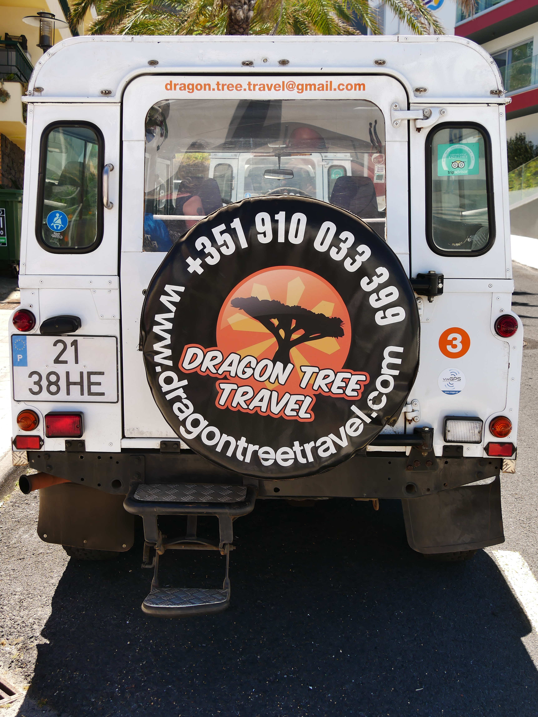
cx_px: 269
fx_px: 787
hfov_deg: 37.7
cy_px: 358
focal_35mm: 38
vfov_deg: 49.0
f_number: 5
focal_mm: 19
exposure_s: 1/80
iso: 100
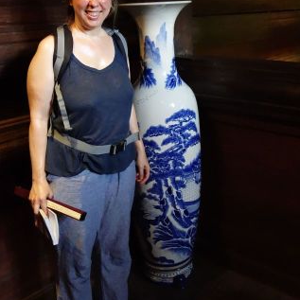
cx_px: 158
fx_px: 441
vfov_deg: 36.8
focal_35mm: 45
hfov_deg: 37.5
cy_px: 80
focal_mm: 10.4
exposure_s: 1/200
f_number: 1.8
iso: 3200
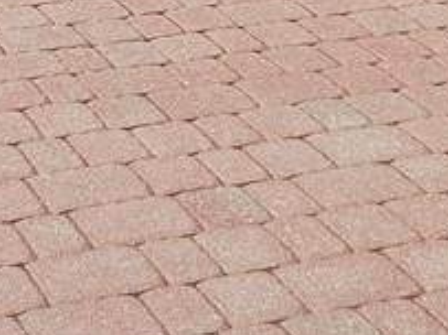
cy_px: -447
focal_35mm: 116
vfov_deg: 10.9
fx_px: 1500
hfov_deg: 16.3
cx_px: -86
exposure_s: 1/2897
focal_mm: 5.4
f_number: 1.8
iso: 25
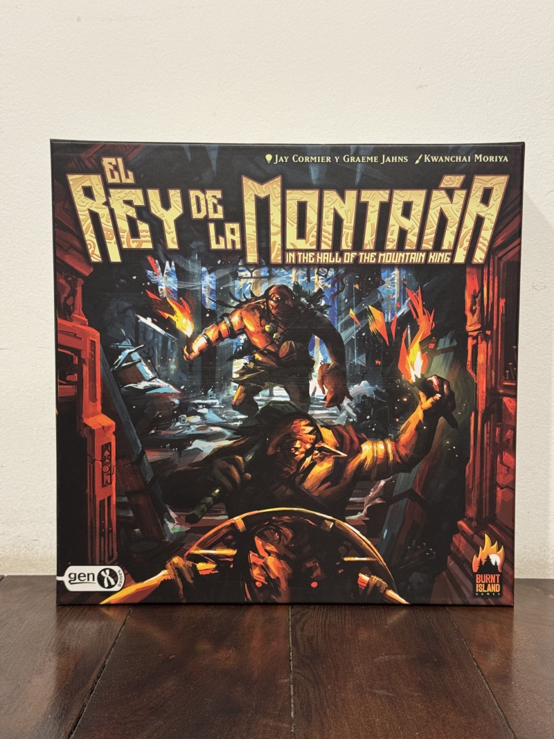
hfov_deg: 30.3
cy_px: 370
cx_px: 277
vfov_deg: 39.7
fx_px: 1024
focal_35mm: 48
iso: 200
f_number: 1.78
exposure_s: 1/33
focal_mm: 6.76
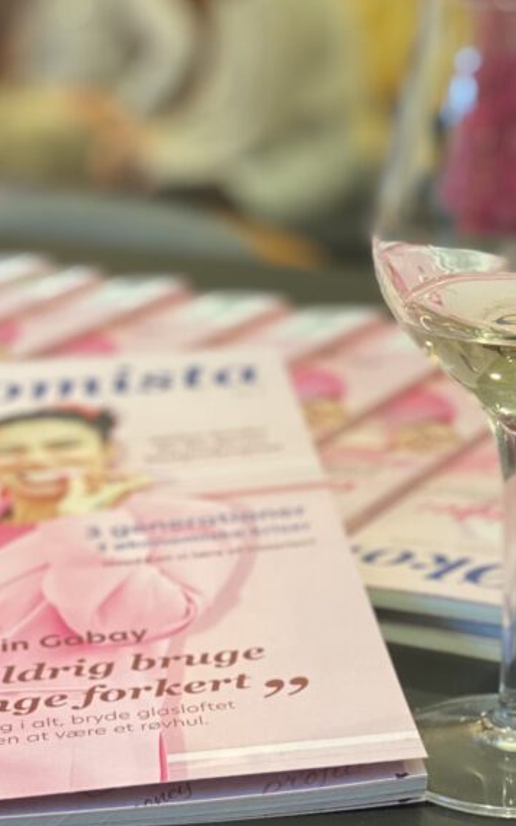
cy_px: 274
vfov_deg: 20.9
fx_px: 2229
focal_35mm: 99
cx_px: 286
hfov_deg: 13.2
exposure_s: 1/33
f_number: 2
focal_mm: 6
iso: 125
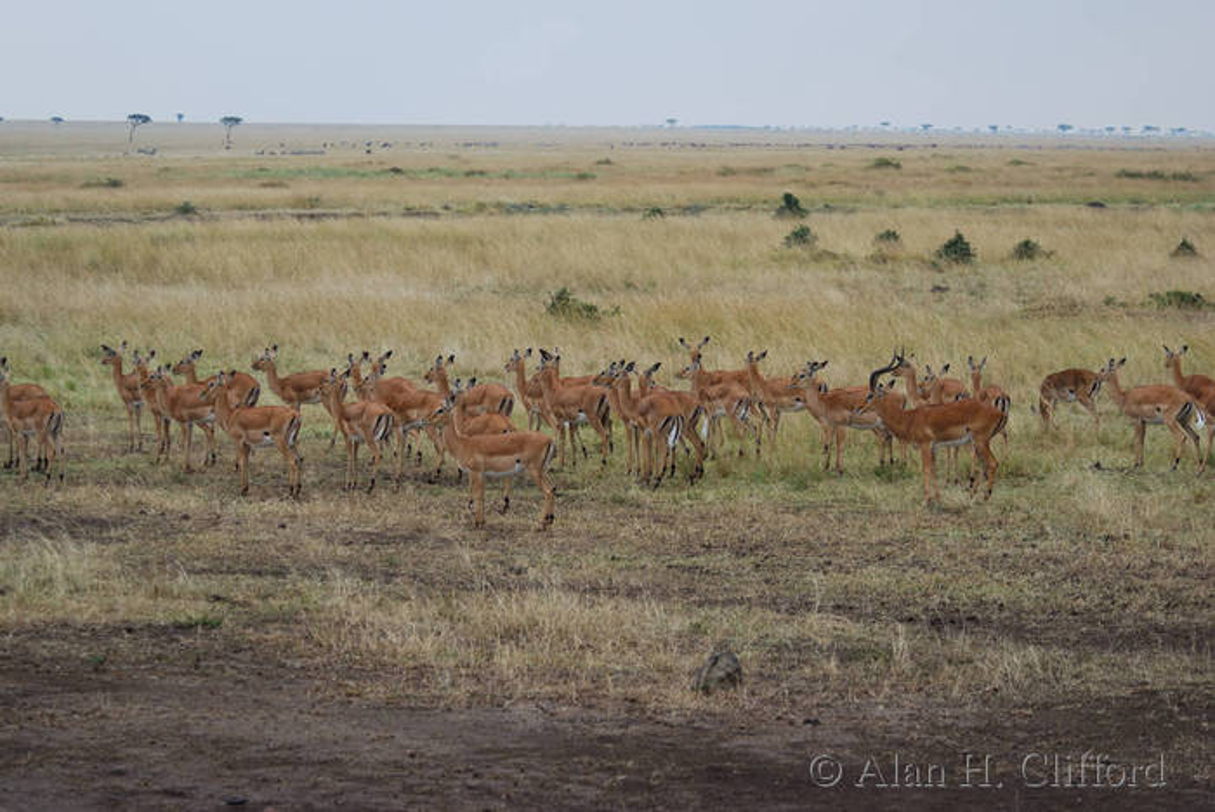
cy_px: 406
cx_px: 608
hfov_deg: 17.0
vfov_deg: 11.4
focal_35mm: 120
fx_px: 4053
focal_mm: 80
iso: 140
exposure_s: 1/160
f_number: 4.5
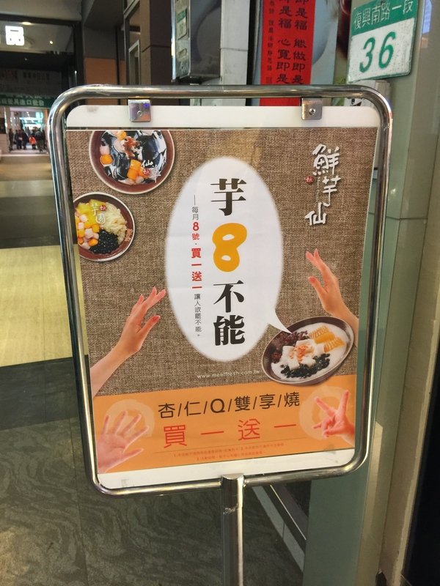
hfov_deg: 48.2
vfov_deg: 61.7
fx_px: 491
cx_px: 220
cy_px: 293
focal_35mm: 29
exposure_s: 1/15
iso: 100
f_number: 2.2
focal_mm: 4.15
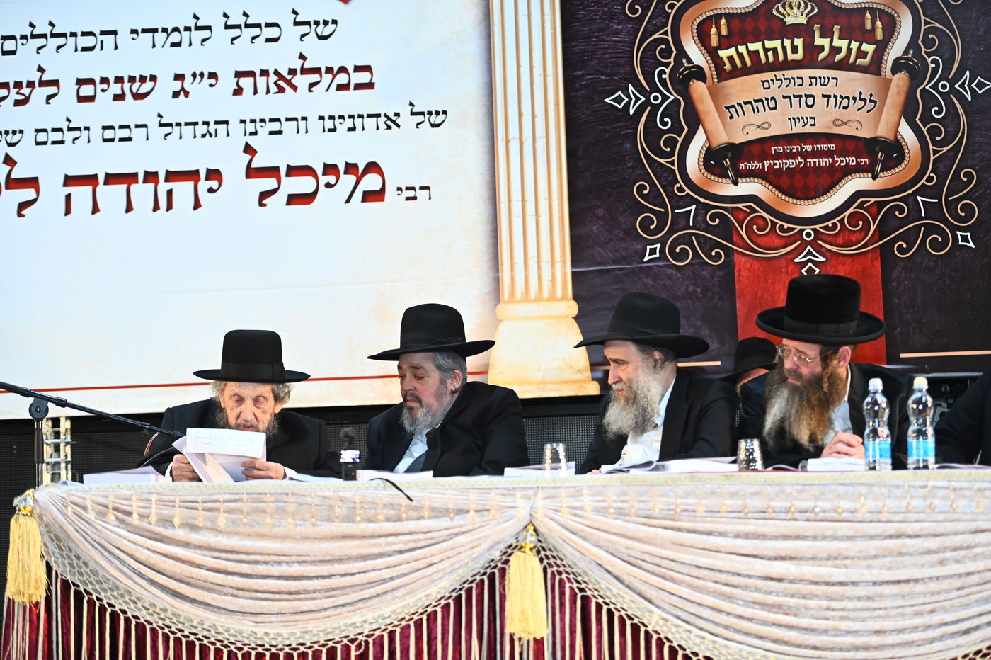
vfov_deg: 19.4
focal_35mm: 70
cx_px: 496
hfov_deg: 28.9
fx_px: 1926
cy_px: 330
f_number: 2.8
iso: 1600
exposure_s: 1/100
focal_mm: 70
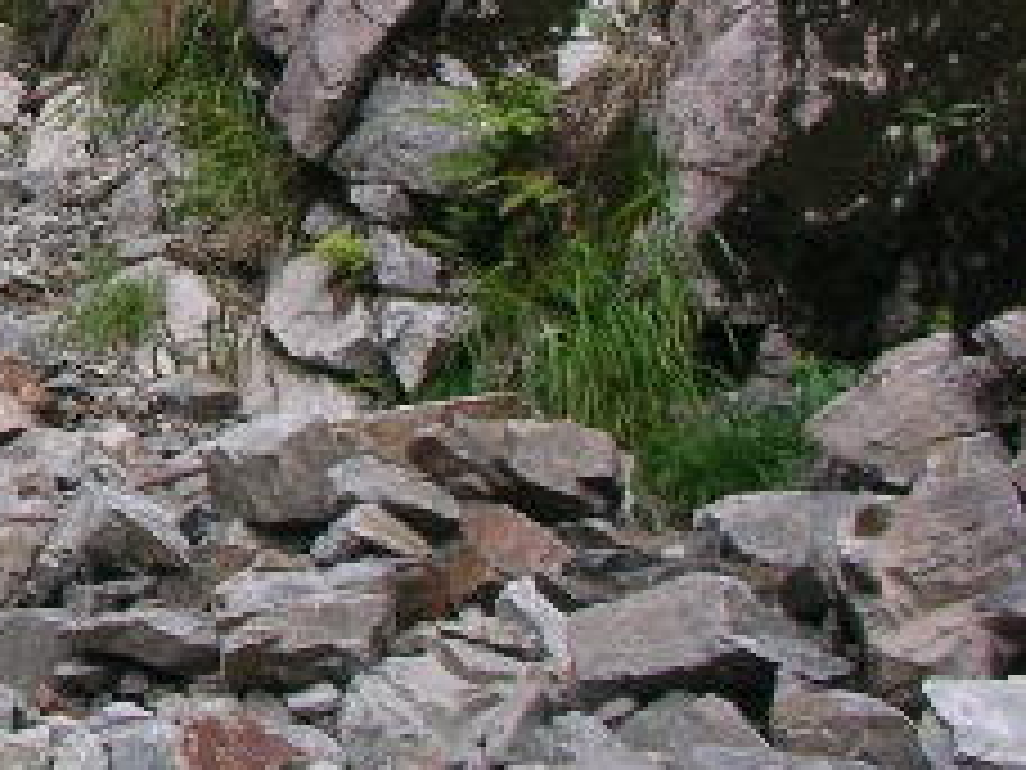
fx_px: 3083
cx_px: -288
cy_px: -189
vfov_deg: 13.8
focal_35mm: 104
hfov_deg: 17.7
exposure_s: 1/100
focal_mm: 5.7
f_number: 2.8
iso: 50
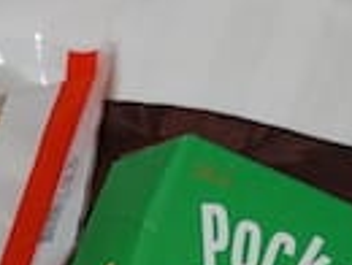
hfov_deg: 7.8
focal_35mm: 248
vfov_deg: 5.7
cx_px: -225
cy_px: 714
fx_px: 2527
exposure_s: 1/60
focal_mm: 28
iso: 1000
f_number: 4.5
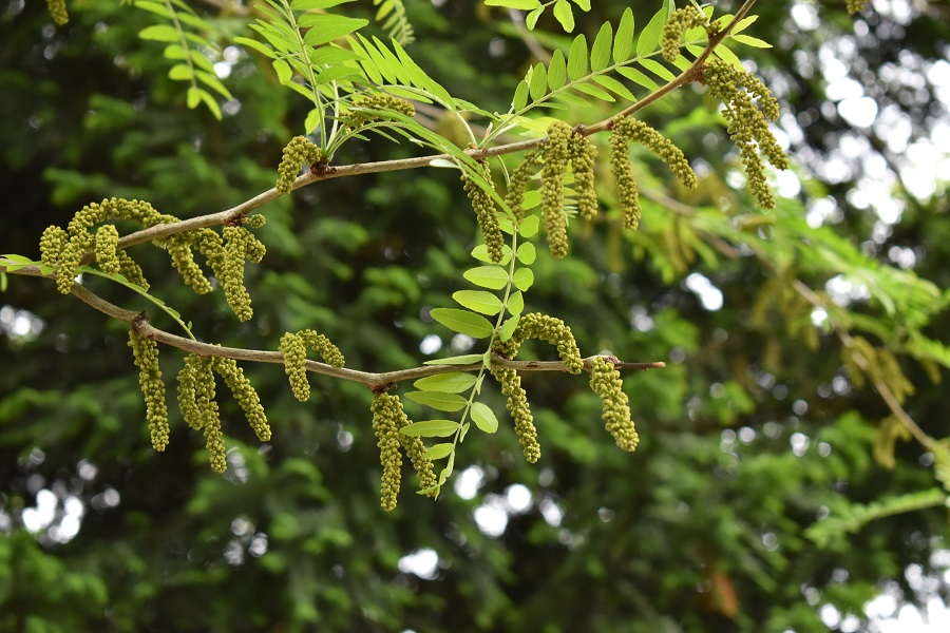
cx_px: 475
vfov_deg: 16.6
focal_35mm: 82
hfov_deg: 24.6
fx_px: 2177
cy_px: 316
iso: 560
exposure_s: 1/60
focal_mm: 55
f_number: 5.6
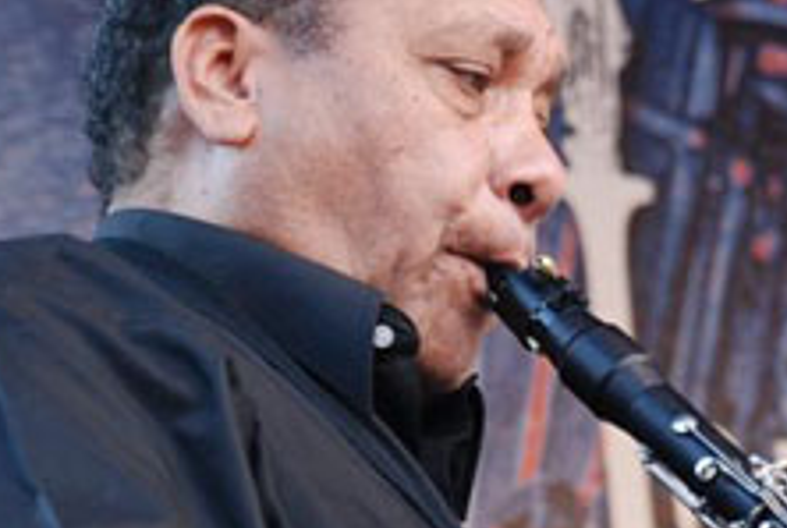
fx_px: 5170
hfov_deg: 8.7
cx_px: 808
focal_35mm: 236
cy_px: 278
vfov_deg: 5.8
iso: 400
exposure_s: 1/40
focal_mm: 70
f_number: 5.6
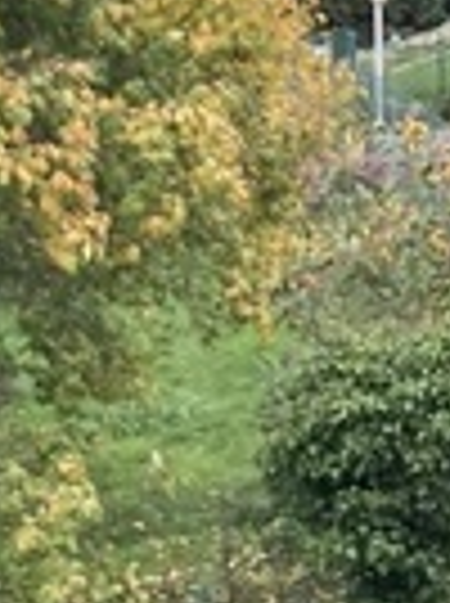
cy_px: 81
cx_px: 608
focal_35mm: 161
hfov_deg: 9.0
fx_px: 2800
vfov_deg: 12.2
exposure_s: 1/121
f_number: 1.8
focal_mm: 3.99
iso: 32
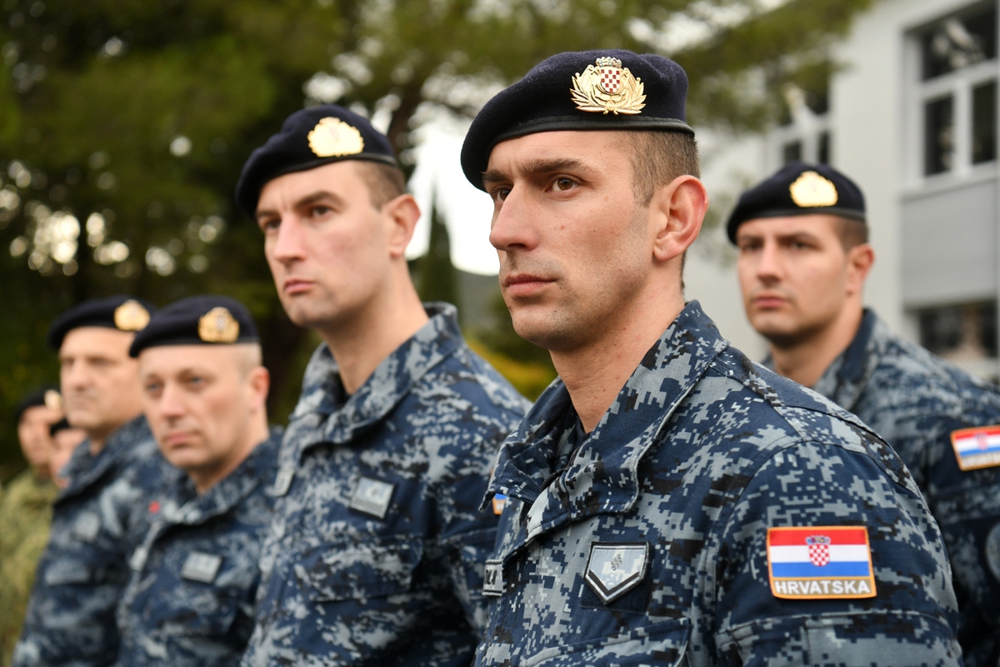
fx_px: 1444
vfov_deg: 26.0
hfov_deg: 38.2
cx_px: 500
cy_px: 334
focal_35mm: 52
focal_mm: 52
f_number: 4
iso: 800
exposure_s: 1/800
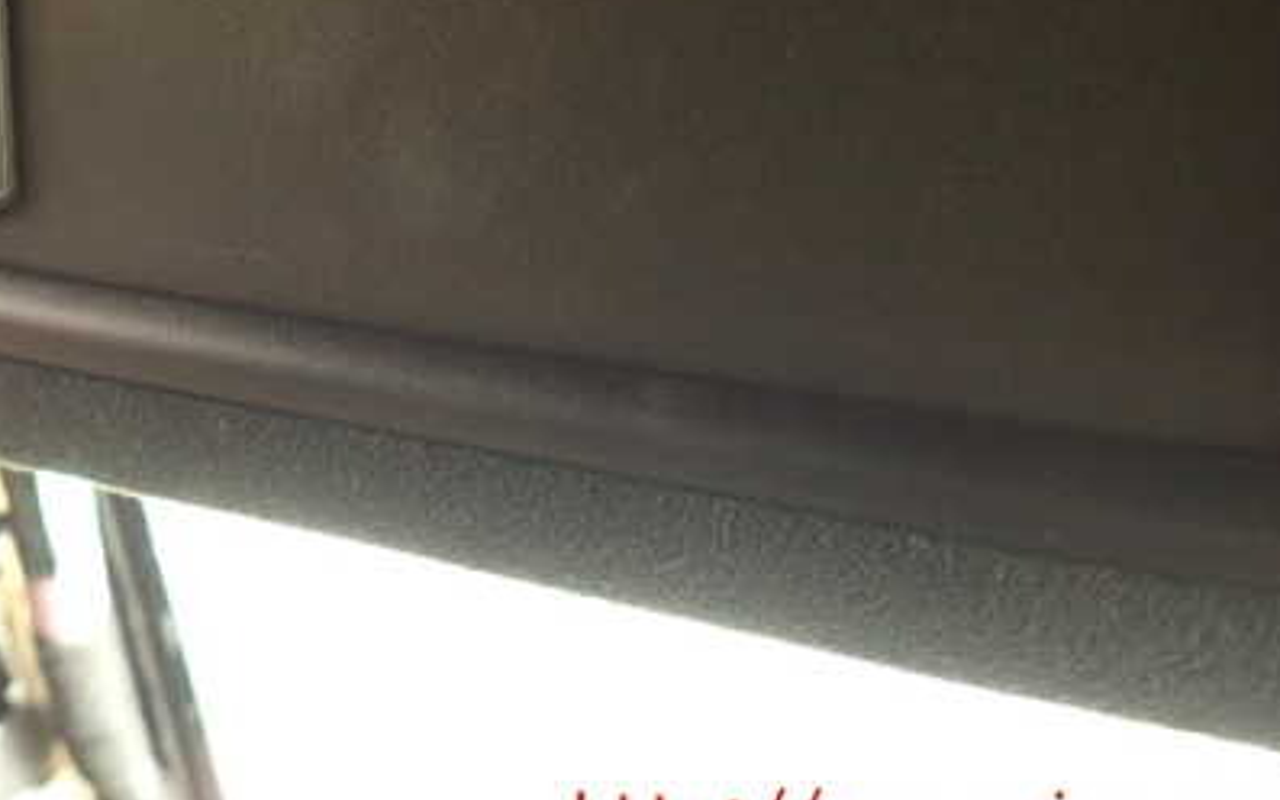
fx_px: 1395
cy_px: 139
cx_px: 335
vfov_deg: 31.0
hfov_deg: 47.6
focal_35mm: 40
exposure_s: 1/30
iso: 500
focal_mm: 4.5
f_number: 2
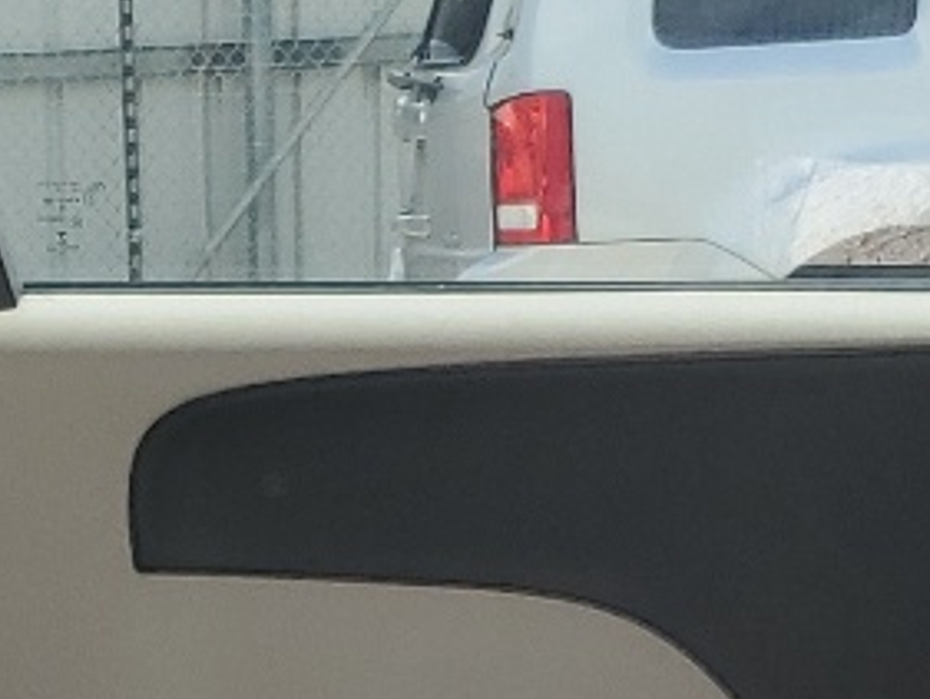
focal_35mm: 148
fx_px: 3978
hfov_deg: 13.3
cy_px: 1103
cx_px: 152
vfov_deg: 9.7
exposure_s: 1/435
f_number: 1.5
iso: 50
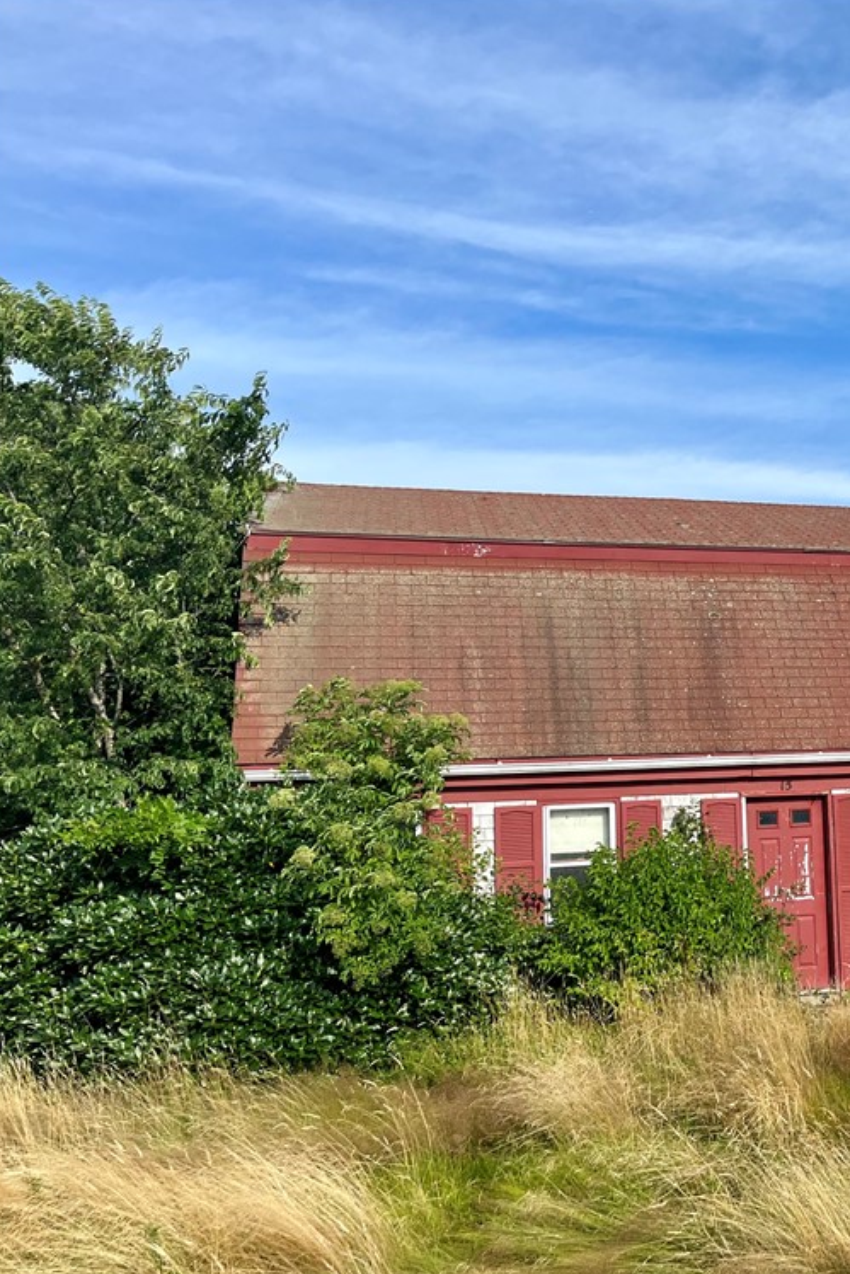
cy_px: 644
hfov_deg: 32.9
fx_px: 1310
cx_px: 859
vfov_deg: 51.9
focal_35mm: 37
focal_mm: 5.1
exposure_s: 1/3049
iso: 50
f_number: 1.6
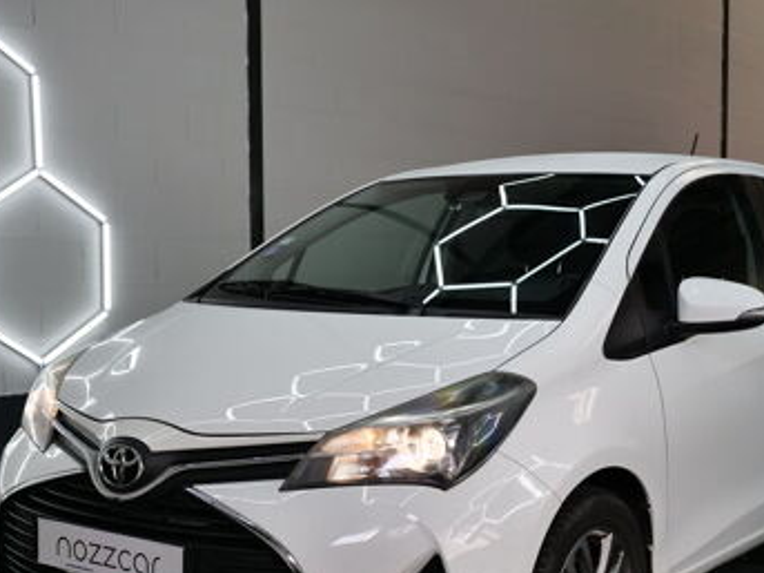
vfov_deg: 26.0
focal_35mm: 56
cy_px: 346
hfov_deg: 34.3
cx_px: 432
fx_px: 1236
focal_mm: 20
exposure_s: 1/125
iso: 200
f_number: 3.3
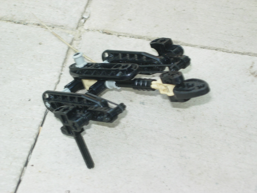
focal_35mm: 113
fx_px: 839
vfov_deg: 13.1
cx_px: 128
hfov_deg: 17.4
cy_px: 96
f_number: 4.9
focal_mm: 23.4
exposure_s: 1/41.4
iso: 79
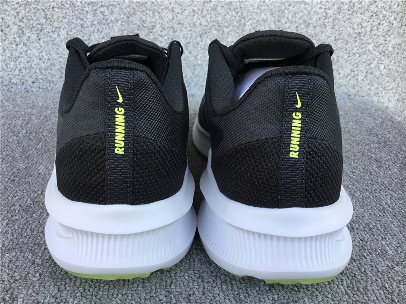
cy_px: 152
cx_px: 203
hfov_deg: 58.4
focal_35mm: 31
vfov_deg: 45.4
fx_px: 364
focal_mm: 3.3
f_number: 2.4
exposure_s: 1/106
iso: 25
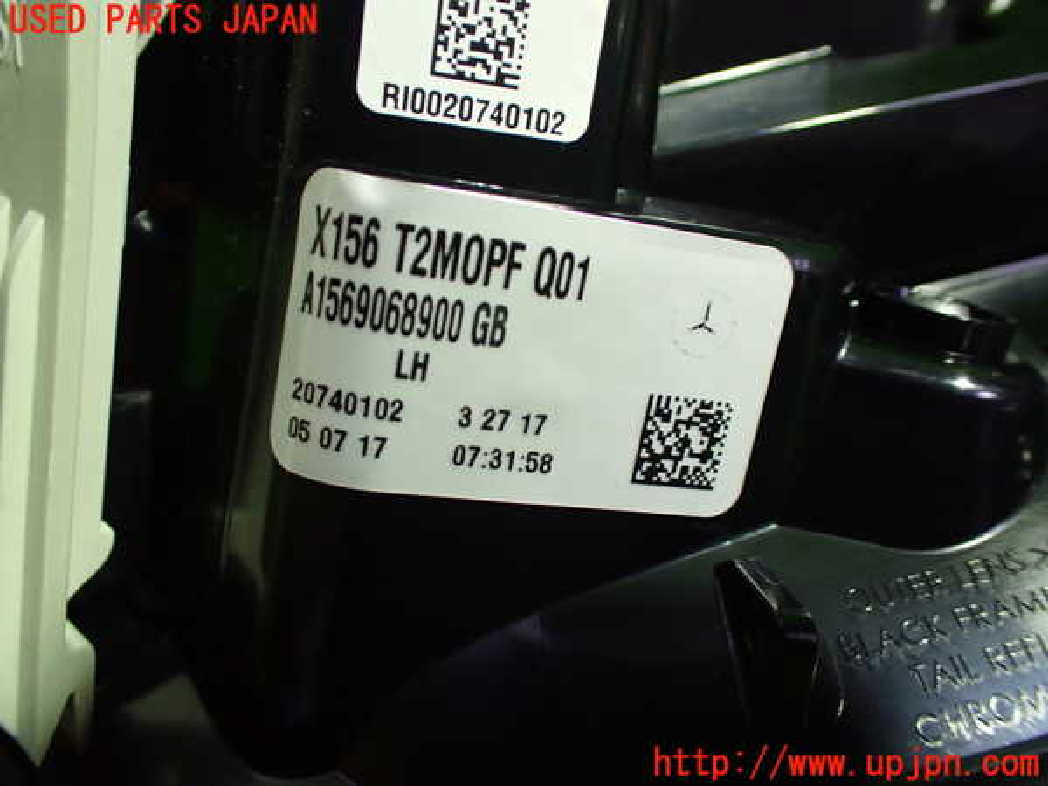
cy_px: 393
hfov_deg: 60.0
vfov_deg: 46.8
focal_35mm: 30
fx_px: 908
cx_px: 524
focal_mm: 5.4
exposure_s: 1/80
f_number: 2.3
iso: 800
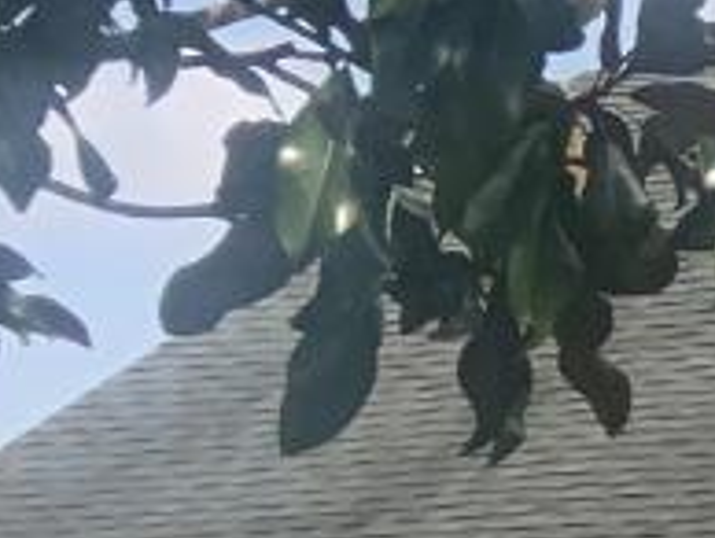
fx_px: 4632
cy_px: 650
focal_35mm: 224
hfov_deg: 7.1
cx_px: 2672
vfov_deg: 6.6
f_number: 1.8
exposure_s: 1/580
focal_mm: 3
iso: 16
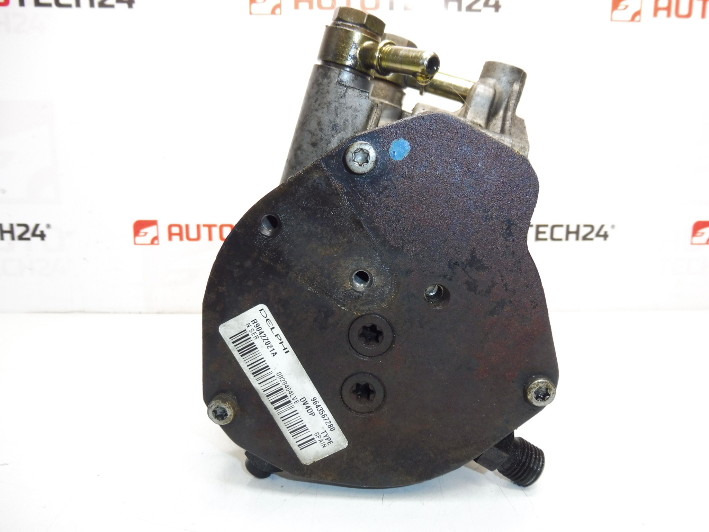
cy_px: 266
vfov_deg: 56.8
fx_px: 492
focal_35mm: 24
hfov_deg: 71.6
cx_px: 354
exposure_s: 1/60
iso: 200
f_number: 3.5
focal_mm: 4.3
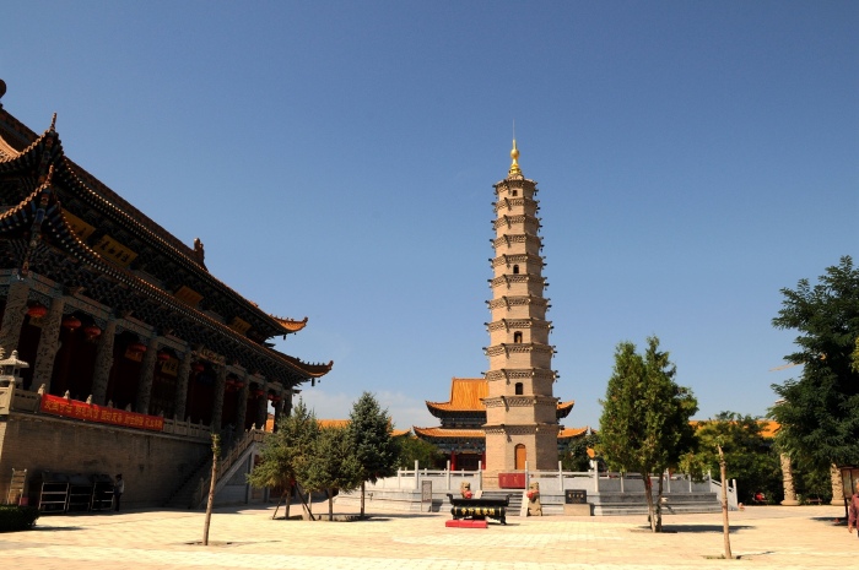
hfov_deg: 70.5
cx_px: 430
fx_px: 608
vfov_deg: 50.3
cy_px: 285
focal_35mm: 26
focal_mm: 17
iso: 200
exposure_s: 1/400
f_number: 10
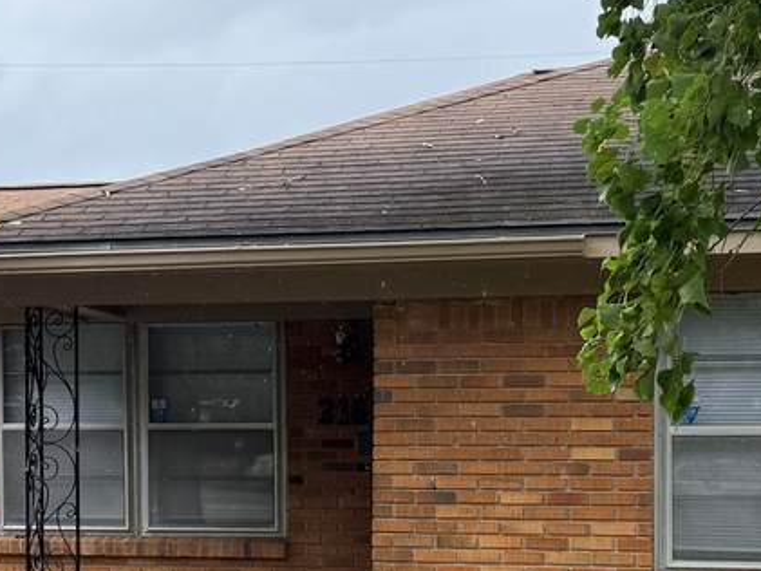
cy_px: 452
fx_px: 1605
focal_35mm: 73
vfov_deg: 20.0
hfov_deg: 26.3
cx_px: 177
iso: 100
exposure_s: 1/1122
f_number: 1.78
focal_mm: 6.76
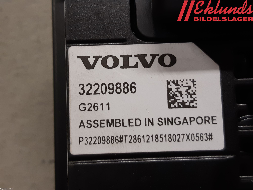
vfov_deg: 53.1
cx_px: 126
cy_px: 95
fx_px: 190
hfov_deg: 67.3
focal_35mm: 26
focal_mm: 3.93
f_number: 1.7
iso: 80
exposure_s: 1/50
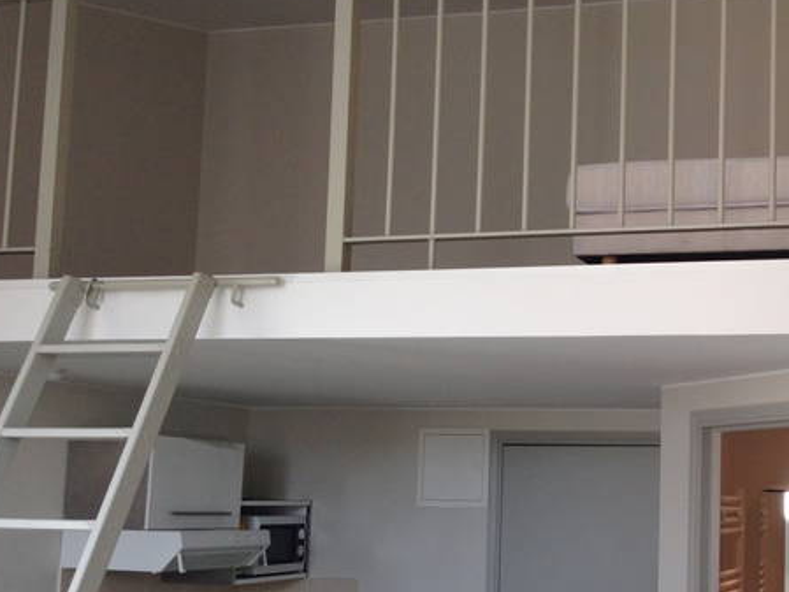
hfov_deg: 32.5
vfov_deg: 25.2
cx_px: 613
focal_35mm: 58
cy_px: 369
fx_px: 1322
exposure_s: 1/60
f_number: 2.4
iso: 64
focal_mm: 4.12
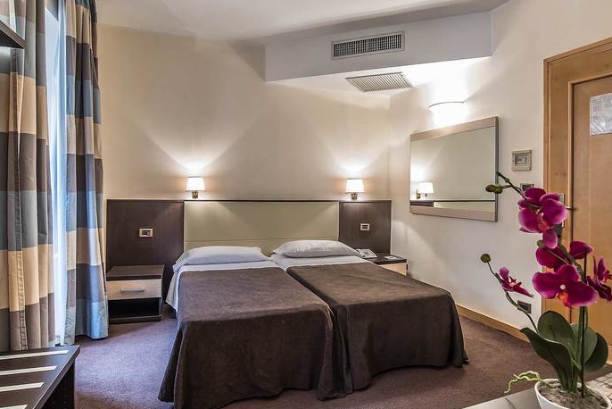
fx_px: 357
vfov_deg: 59.5
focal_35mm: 21
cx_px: 326
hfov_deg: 81.1
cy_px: 196
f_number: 9
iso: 640
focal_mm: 18
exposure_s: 1/2.5
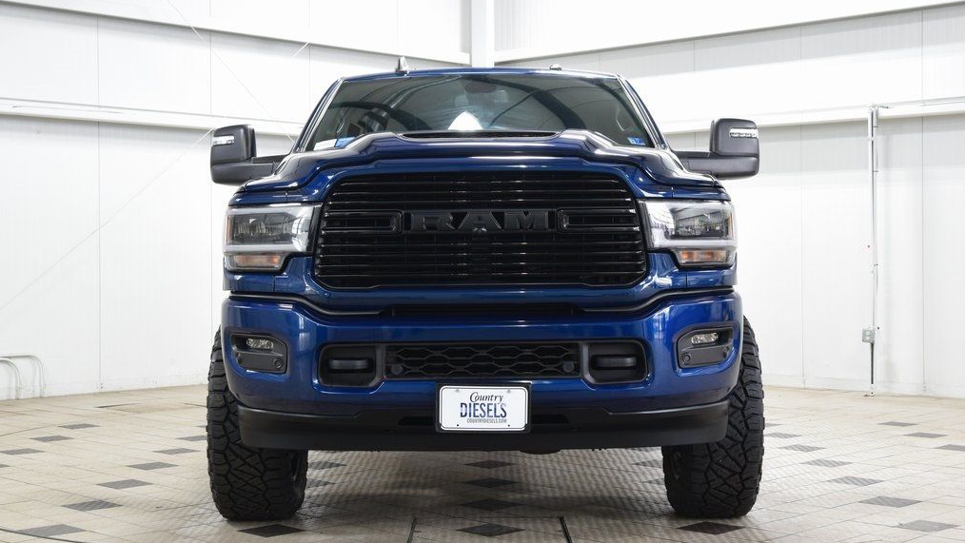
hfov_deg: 37.5
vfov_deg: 21.6
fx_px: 1421
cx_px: 481
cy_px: 282
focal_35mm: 56
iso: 900
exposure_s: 1/15
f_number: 6.3
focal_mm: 35
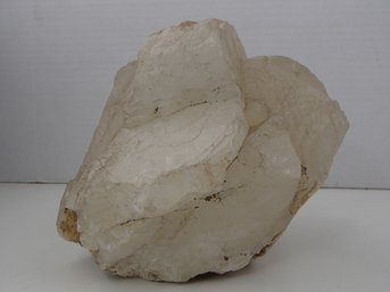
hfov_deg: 50.2
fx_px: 417
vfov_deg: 38.6
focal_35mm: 37
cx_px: 195
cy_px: 146
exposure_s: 1/160
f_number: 4.7
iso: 125
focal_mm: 6.64
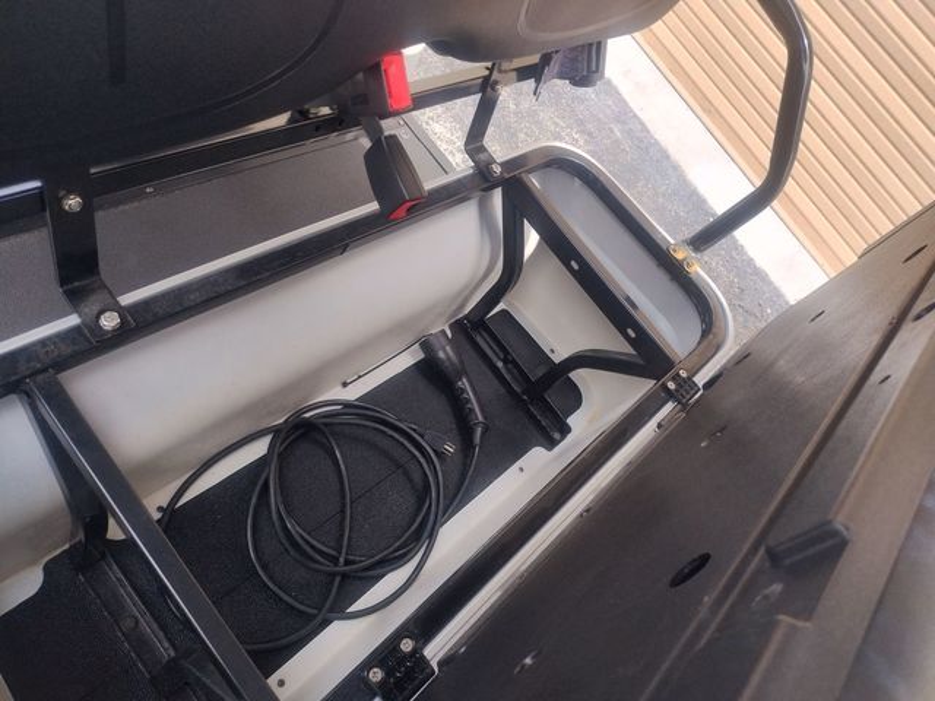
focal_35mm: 25
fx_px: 675
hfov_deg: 69.4
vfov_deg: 54.9
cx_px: 468
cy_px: 350
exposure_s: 1/476
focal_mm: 4.71
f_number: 1.7
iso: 100
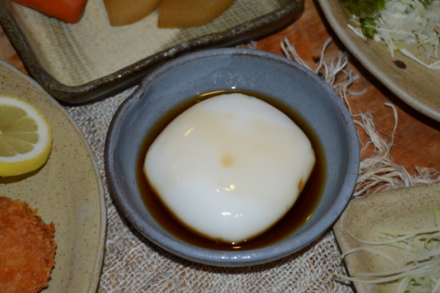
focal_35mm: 79
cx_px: 219
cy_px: 148
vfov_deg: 17.3
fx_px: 965
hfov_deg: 25.7
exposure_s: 1/60
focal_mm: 52
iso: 900
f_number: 5.6
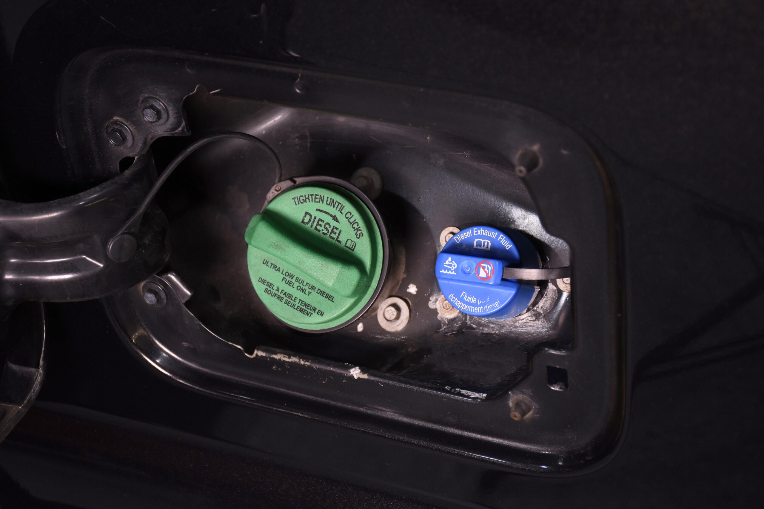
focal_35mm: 75
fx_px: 1591
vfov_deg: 18.2
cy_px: 254
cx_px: 382
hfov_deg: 27.0
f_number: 5
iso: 640
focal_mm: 50
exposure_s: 1/25
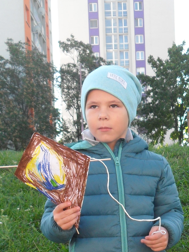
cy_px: 260
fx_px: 590
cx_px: 110
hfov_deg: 18.2
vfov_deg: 23.0
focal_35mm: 81
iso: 100
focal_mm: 6.2
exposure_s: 1/250
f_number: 2.8
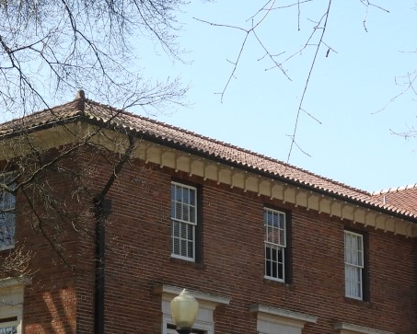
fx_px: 1531
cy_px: 240
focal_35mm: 124
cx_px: 116
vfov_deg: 12.4
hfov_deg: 15.5
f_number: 3.8
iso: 100
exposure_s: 1/400
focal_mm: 7.2
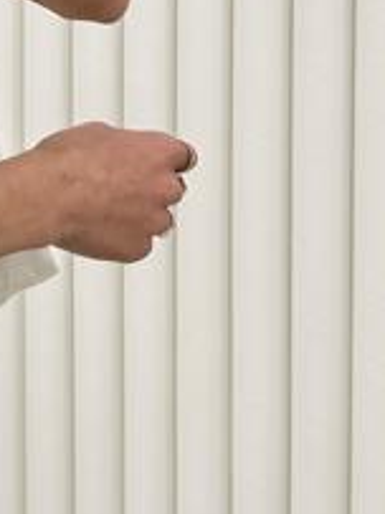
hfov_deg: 12.7
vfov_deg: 17.1
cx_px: -179
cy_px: -58
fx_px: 1648
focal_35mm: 111
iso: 80
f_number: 1.78
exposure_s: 1/423
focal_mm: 6.76
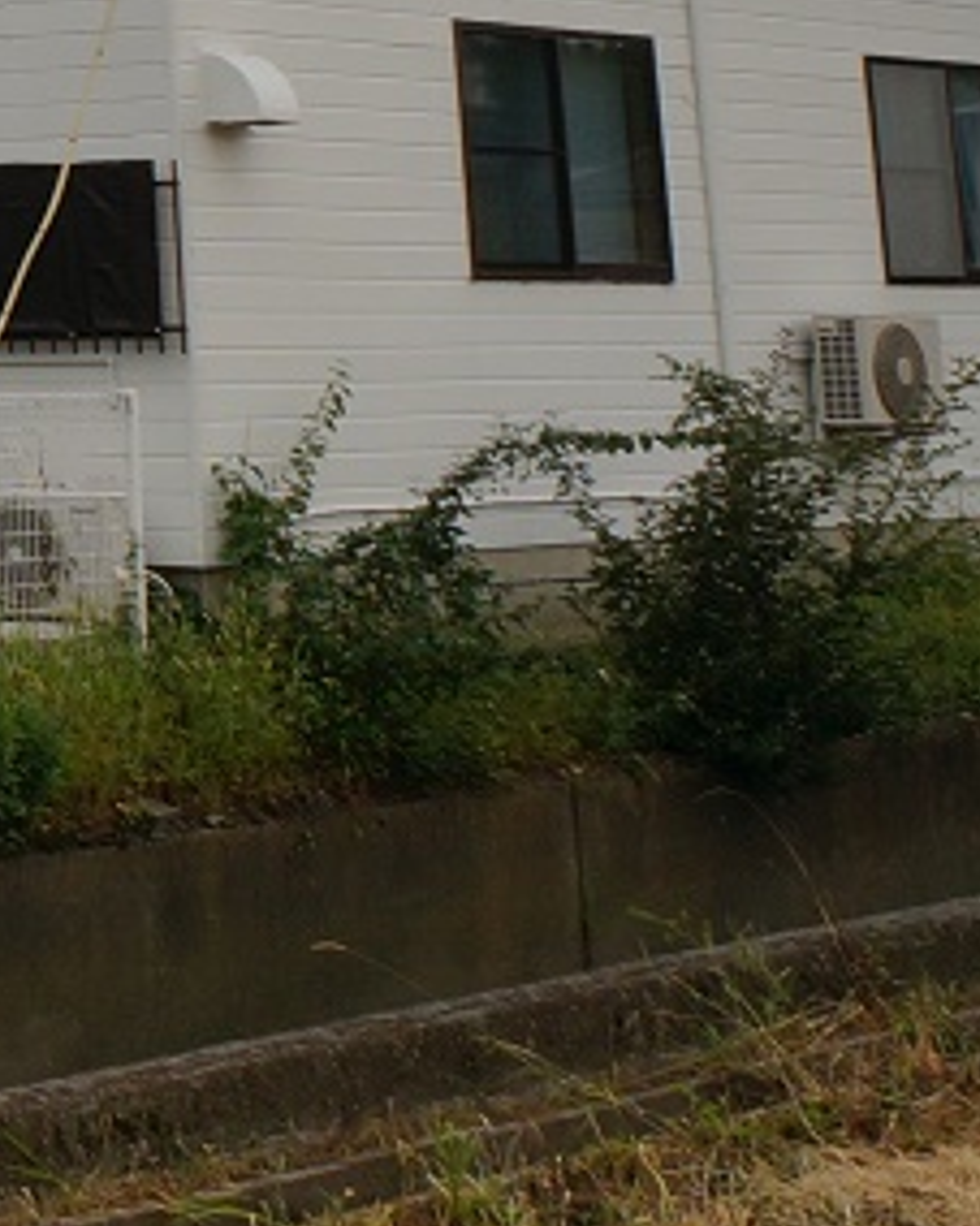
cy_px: -341
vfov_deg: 15.4
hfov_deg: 11.8
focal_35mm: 119
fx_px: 4317
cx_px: -859
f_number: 9
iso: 100
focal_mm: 16
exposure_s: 1/100
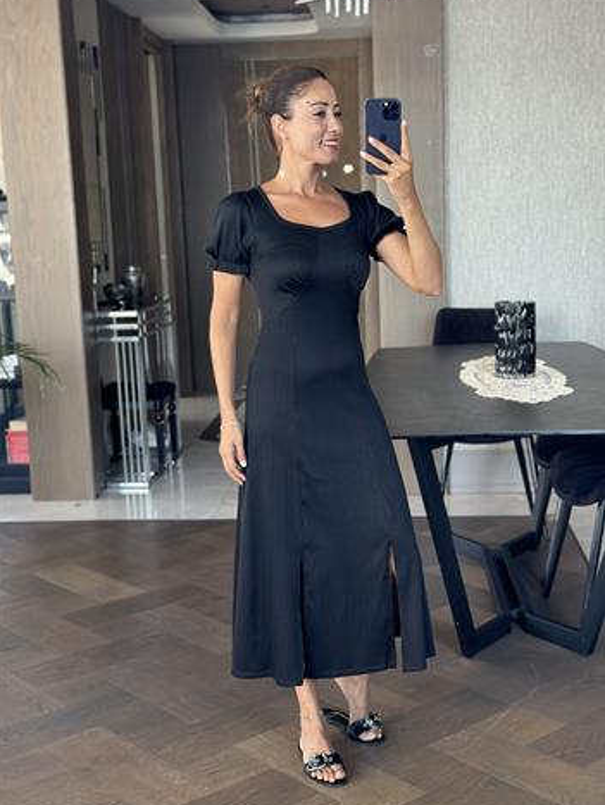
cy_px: 424
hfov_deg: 28.1
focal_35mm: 52
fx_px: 1210
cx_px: 326
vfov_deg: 36.8
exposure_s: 1/60
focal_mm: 6.86
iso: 160
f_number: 1.78
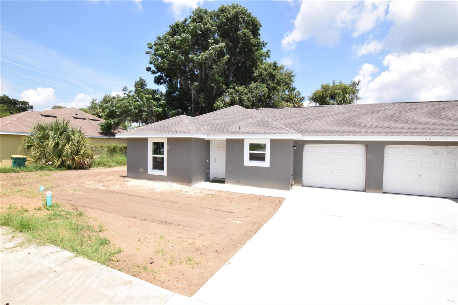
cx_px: 229
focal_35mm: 16
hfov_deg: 95.0
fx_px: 210
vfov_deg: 72.0
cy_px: 152
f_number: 22
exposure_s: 1/200
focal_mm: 11
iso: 1600
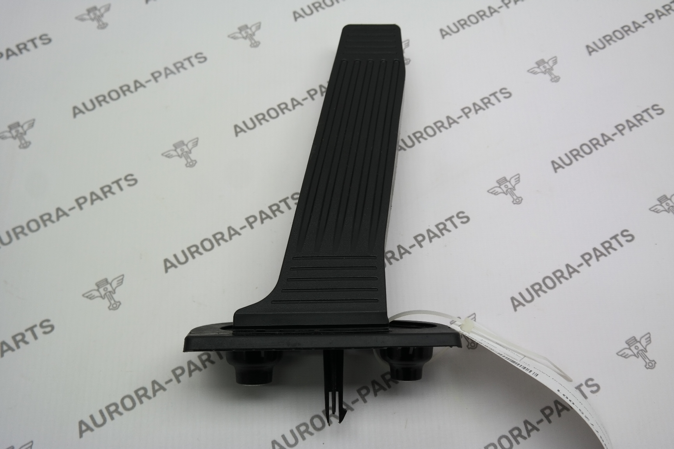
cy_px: 224
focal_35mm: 46
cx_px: 337
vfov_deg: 29.2
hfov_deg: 42.7
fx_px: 861
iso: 200
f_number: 4.5
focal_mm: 30
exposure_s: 1/100
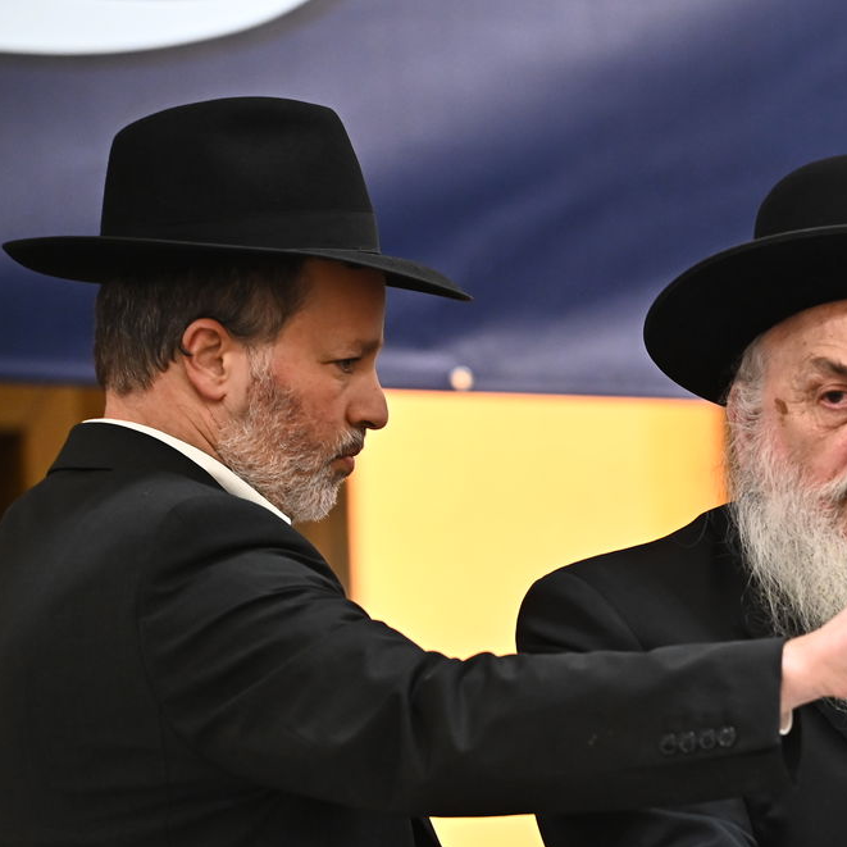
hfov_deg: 5.9
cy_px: 546
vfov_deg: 5.9
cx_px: 889
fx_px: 8222
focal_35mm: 297
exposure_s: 1/160
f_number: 4.5
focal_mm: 165
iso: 3200
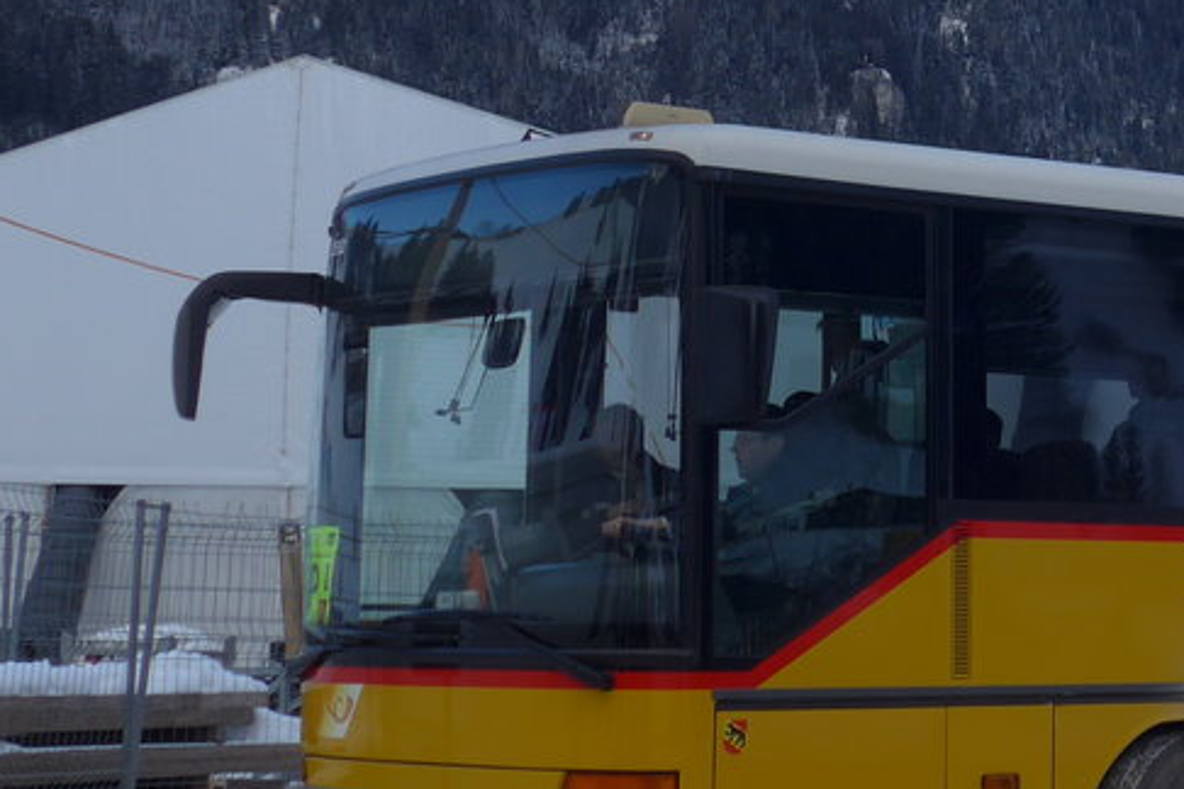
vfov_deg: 12.1
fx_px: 3716
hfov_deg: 17.6
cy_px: 153
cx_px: 1240
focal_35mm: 113
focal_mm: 9
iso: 80
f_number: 2.8
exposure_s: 1/800
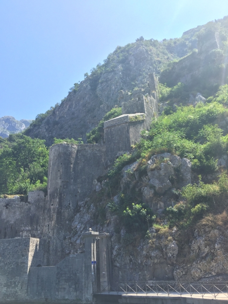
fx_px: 255
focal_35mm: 29
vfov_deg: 61.7
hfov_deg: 48.2
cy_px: 152
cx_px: 114
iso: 32
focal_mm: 4.15
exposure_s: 1/842
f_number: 2.2
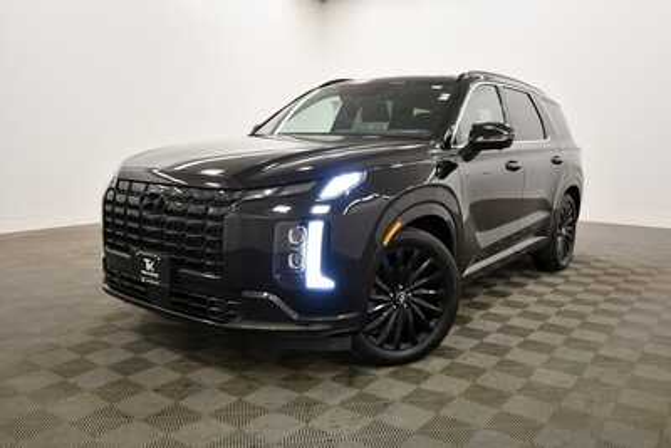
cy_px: 224
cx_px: 336
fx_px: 559
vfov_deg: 43.6
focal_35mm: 30
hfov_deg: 61.9
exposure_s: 1/125
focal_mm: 20
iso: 1000
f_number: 5.6
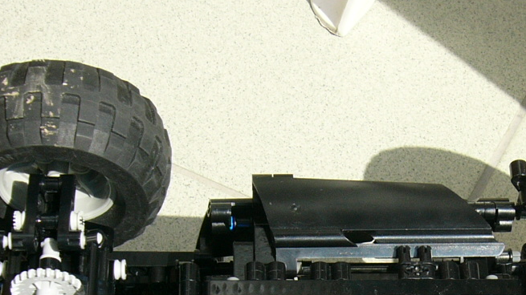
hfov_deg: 21.6
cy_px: 341
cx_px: 392
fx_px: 1366
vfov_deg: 12.1
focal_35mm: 98
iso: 100
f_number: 9
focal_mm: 7.6
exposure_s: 1/100
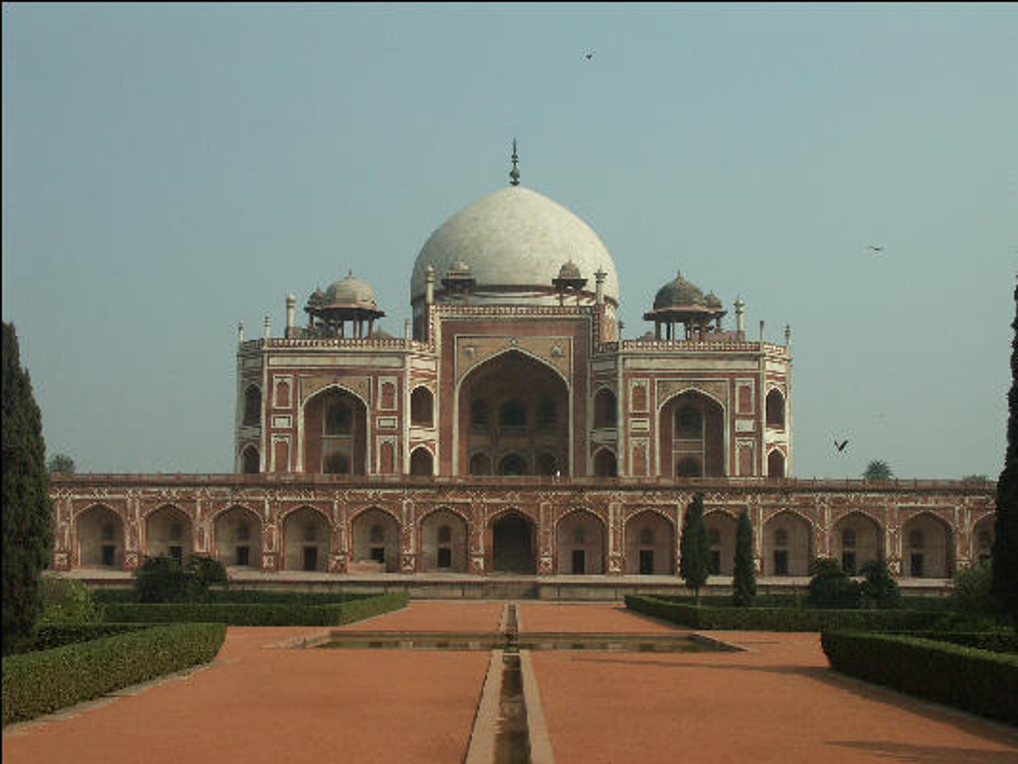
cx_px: 509
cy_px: 382
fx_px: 1412
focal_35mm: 48
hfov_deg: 39.6
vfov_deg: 30.3
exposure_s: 1/500
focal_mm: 12.42
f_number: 8
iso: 100
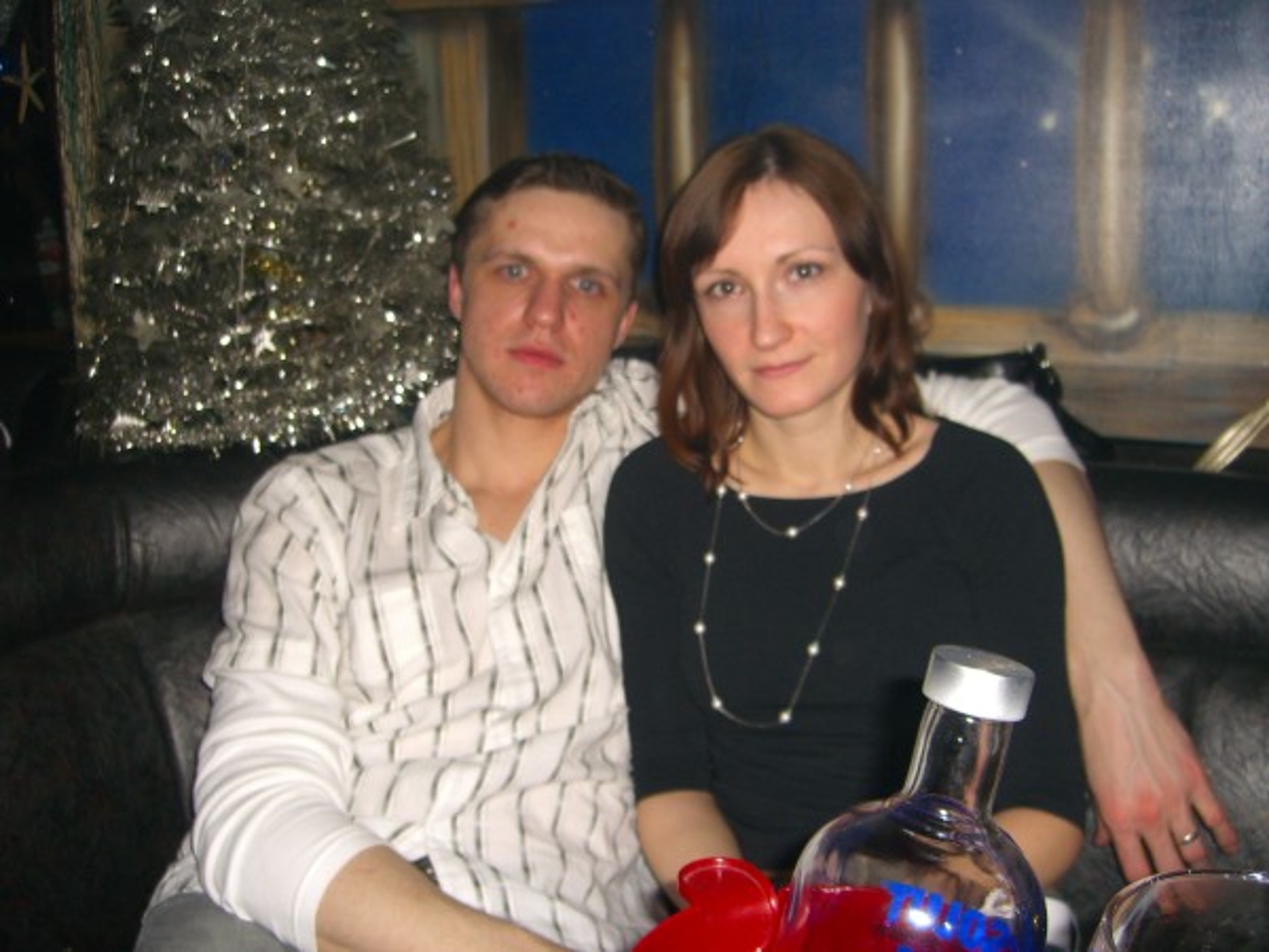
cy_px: 476
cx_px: 634
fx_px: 1393
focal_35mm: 38
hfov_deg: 49.0
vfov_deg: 37.7
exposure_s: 1/60
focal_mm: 7.9
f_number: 2.8
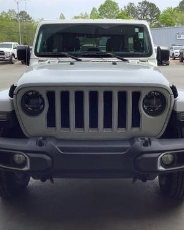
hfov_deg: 36.5
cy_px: 114
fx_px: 279
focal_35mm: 41
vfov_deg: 44.8
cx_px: 93
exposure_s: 1/411
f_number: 2.4
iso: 25
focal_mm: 3.3
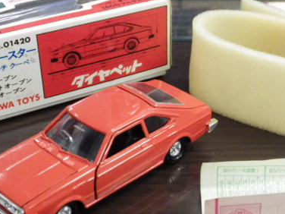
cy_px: 105
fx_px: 700
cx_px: 184
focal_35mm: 85
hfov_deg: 22.9
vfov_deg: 17.4
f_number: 3.8
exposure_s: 1/40
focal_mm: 9
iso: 800
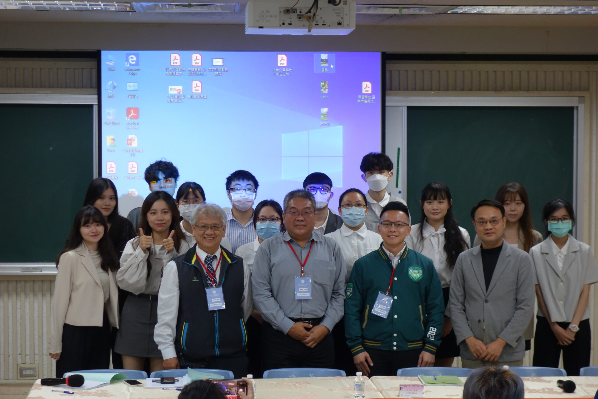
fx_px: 1512
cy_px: 200
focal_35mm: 91
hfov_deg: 22.4
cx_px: 299
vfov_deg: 15.0
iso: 800
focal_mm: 33.9
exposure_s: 1/100
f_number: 4.9
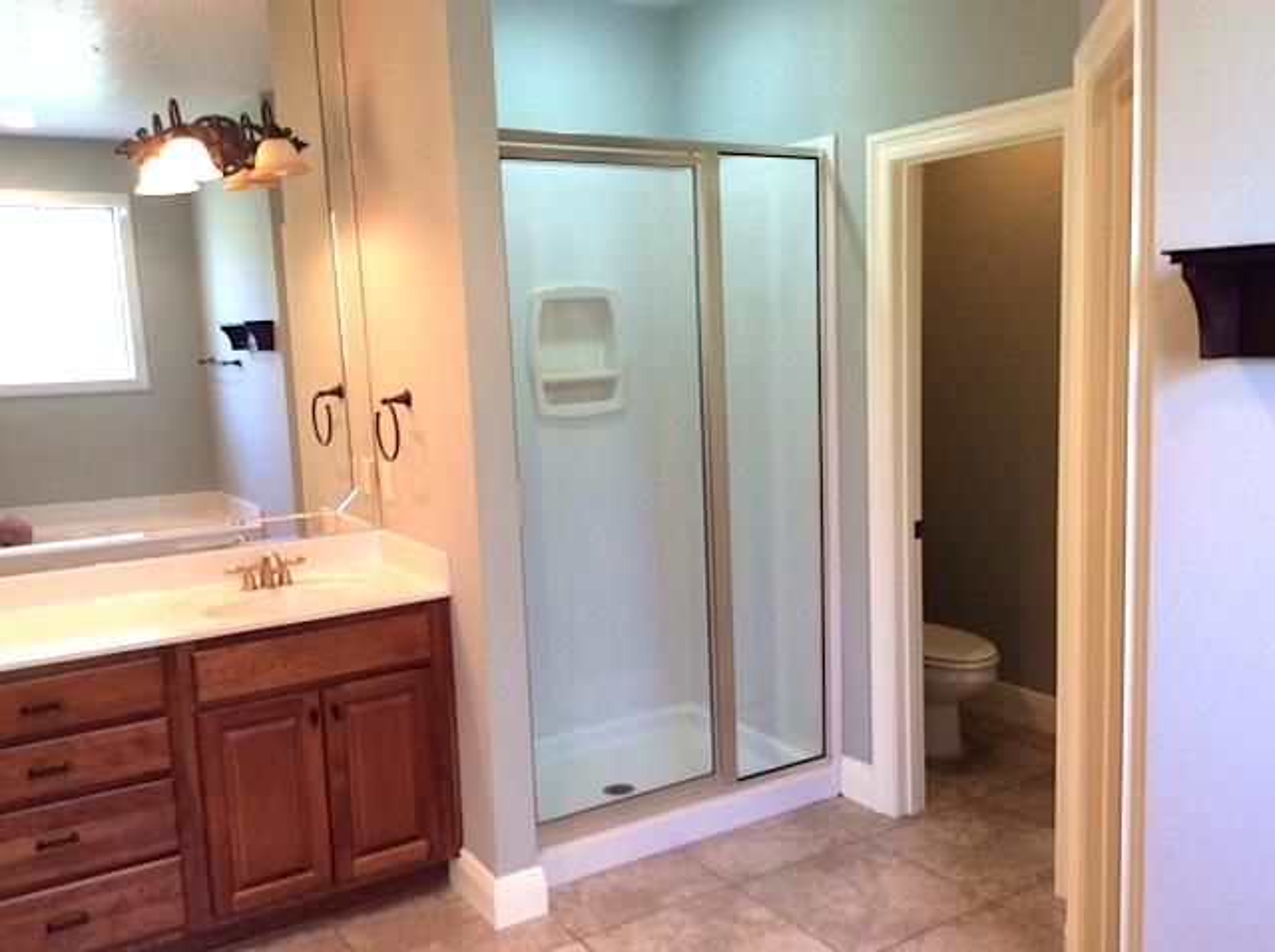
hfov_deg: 56.9
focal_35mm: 32
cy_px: 476
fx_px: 1177
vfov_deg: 44.1
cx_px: 638
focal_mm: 3.3
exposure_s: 1/24
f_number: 2.4
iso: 100
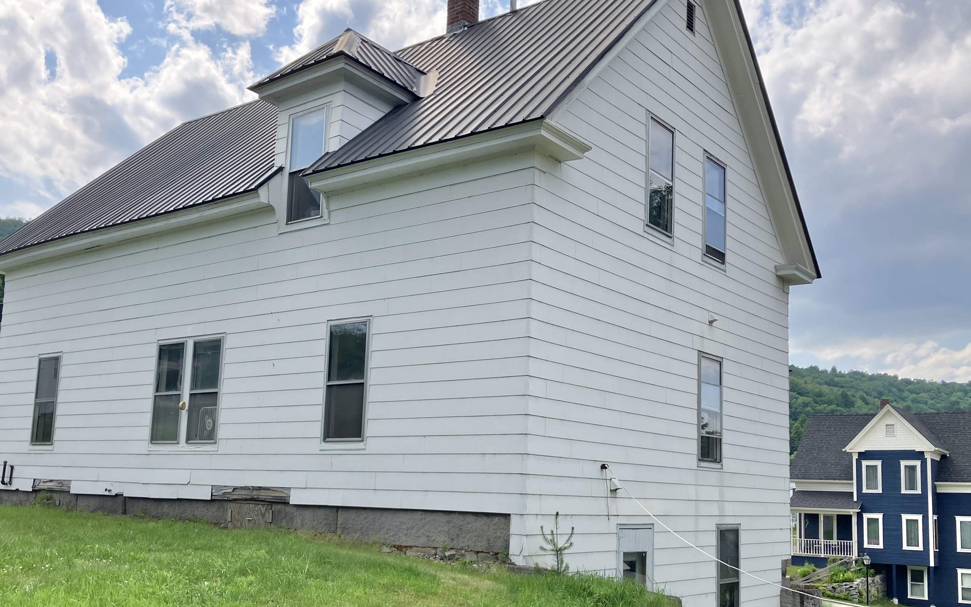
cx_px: 505
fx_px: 873
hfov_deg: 58.1
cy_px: 378
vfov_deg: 38.1
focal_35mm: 33
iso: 32
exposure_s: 1/1869
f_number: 1.8
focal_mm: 3.99
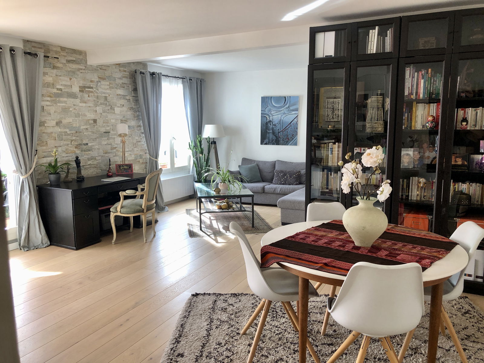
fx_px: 391
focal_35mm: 28
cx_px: 242
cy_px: 182
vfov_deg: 49.7
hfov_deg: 63.4
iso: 20
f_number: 1.8
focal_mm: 3.99
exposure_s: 1/40
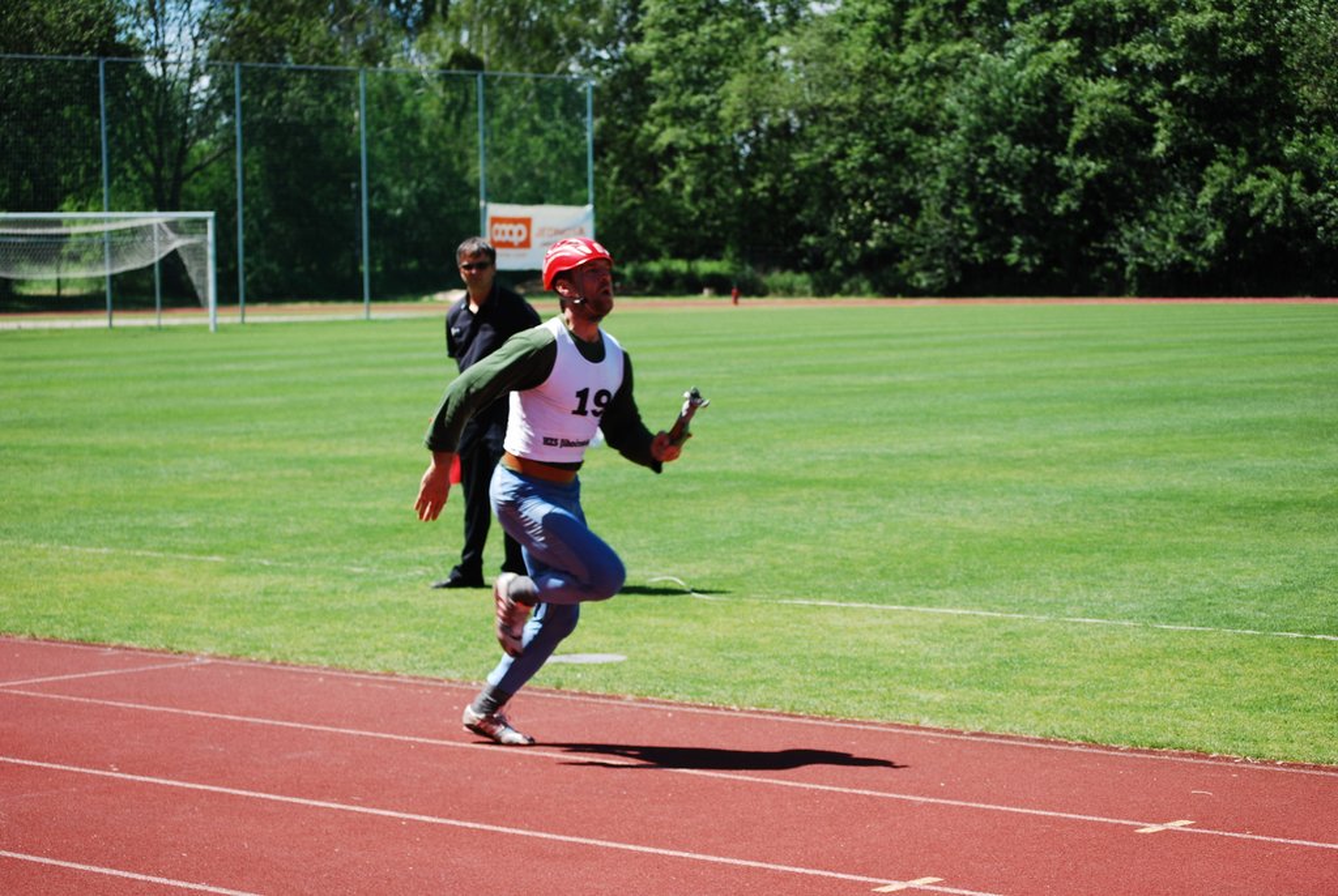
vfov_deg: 15.2
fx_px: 3350
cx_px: 669
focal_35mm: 90
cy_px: 448
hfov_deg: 22.6
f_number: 5.6
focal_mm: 60
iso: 160
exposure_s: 1/500
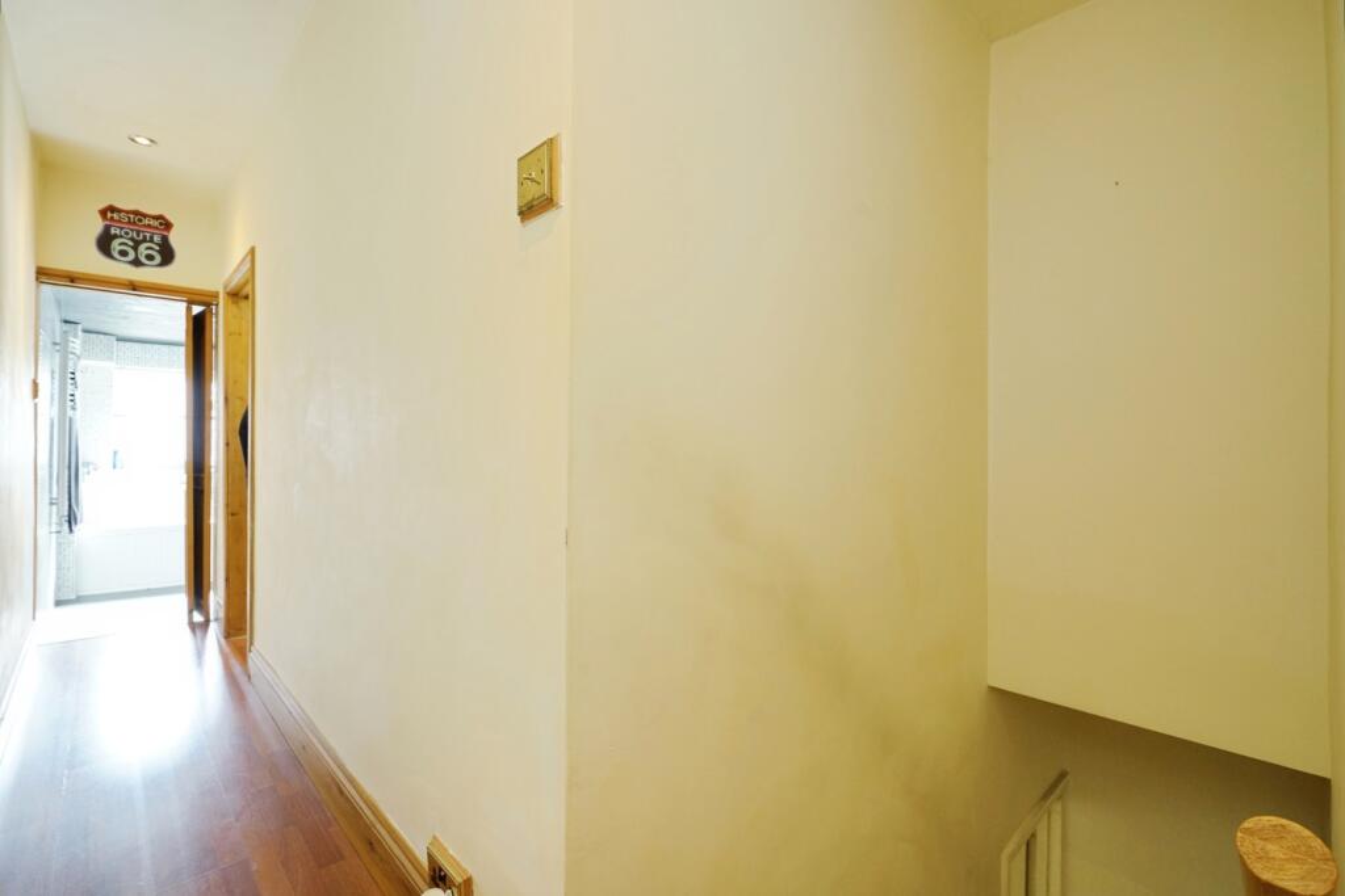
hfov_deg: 96.7
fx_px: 598
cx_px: 672
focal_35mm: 16
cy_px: 448
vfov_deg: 73.8
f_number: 8
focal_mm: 16
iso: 2000
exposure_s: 1/25
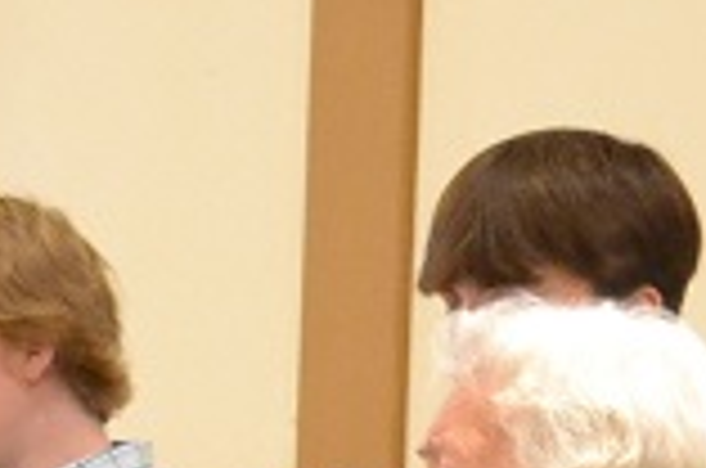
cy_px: 1467
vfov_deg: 4.4
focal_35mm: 299
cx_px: 13
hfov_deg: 6.9
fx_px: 5852
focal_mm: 26
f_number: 4.2
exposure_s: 1/60
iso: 2800
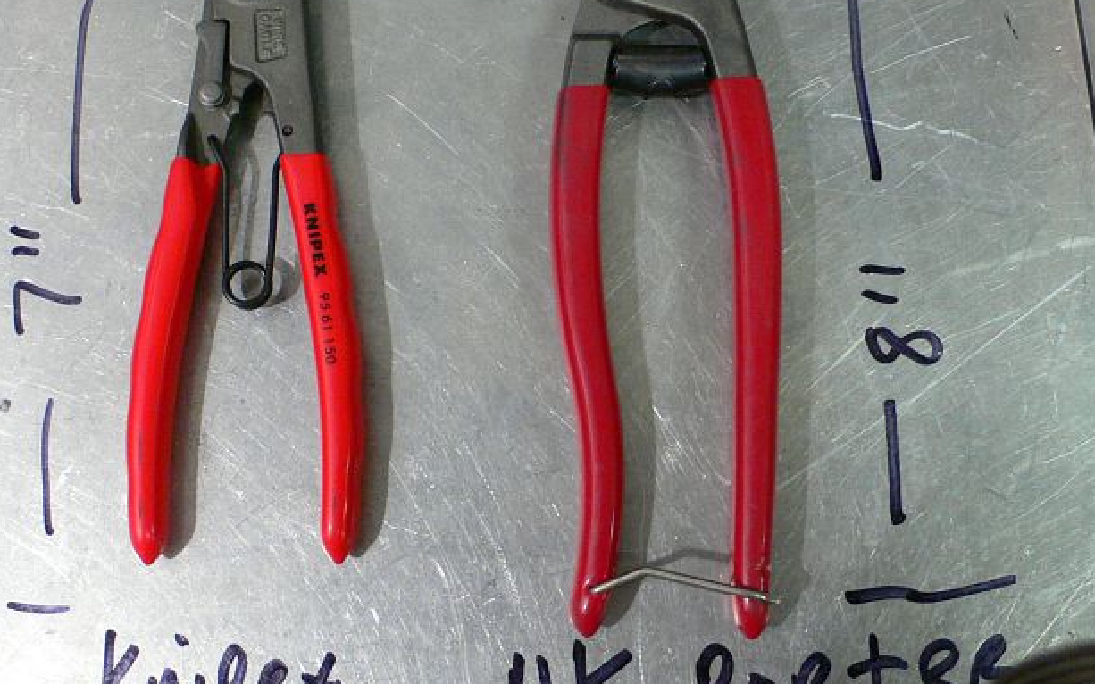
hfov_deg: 42.6
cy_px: 254
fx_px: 1402
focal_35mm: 47
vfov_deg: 27.3
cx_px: 561
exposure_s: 1/15
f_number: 2.8
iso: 200
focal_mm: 6.3
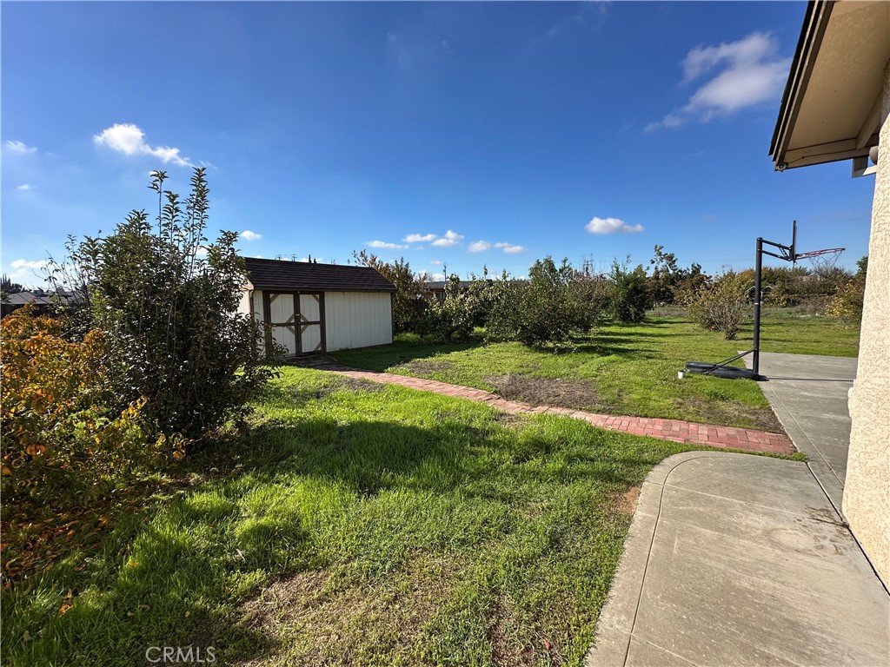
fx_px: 360
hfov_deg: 102.1
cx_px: 445
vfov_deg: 85.7
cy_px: 334
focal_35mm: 14
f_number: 2.2
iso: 40
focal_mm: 2.22
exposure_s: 1/1667
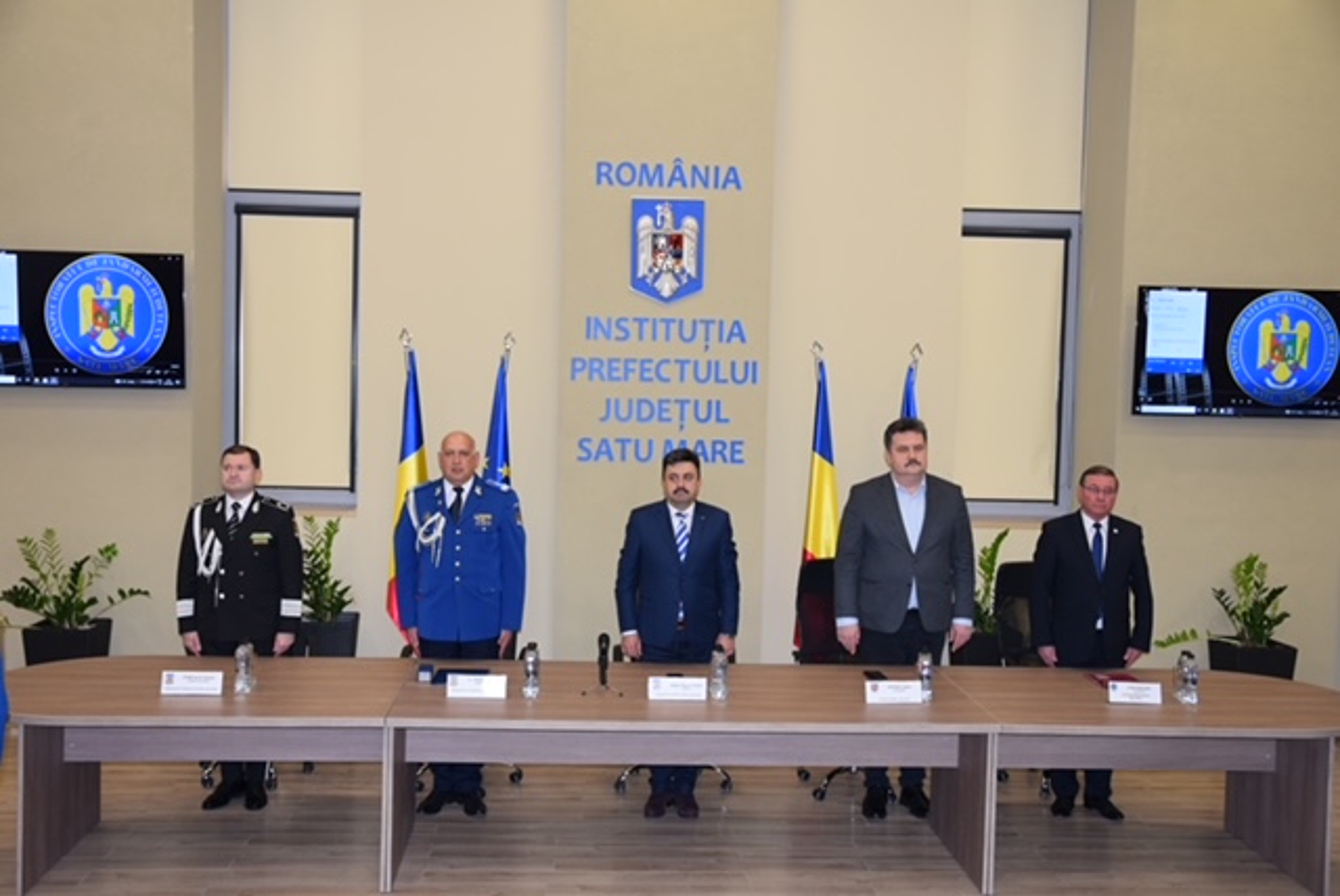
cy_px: 448
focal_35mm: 39
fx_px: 1453
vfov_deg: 34.3
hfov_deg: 49.5
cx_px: 670
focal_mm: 26
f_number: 4.5
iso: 800
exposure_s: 1/80
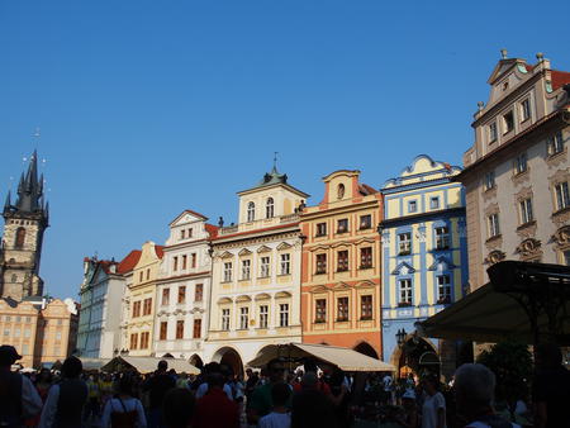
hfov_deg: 56.8
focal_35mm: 32
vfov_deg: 44.2
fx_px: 527
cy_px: 214
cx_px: 285
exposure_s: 1/1000
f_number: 4
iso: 100
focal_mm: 6.7
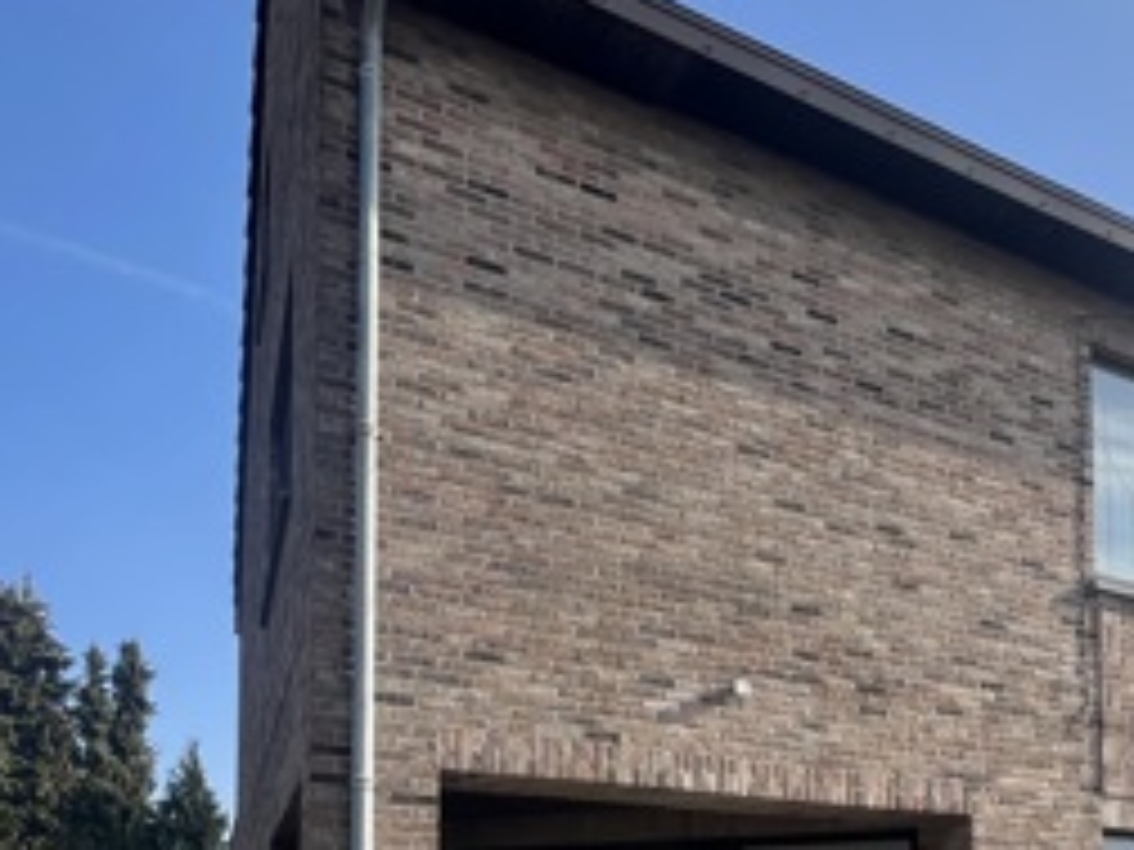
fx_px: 1081
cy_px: 922
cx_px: 927
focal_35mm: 33
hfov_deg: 51.5
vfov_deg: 36.7
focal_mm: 1.57
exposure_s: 1/511
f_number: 1.8
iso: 32
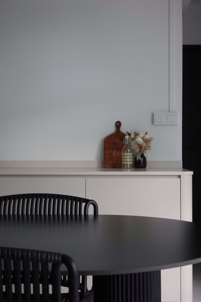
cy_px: 151
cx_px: 100
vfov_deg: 34.5
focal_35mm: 58
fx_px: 486
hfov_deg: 23.4
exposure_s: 1/30
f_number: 2.8
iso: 800
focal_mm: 21.64
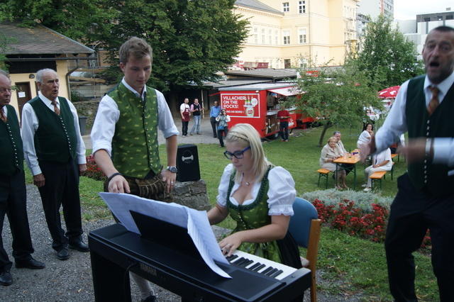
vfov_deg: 39.9
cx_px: 227
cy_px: 151
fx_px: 416
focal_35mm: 33
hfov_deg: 57.2
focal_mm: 22
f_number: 6.3
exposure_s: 1/60
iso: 200
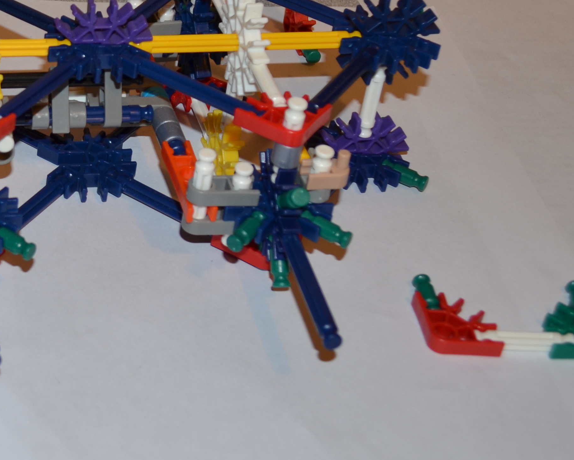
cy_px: 10
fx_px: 1427
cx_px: -140
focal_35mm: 84
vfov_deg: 17.9
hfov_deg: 21.0
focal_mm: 22
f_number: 5.6
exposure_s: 1/30
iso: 200
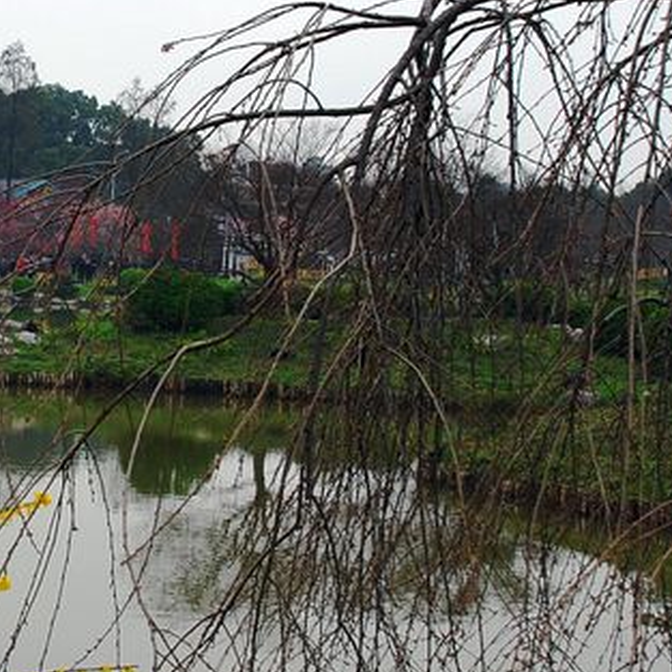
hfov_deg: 16.9
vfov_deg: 17.2
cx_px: 52
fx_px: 2220
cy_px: 243
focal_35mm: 101
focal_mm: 31
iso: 200
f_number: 8
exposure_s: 1/80
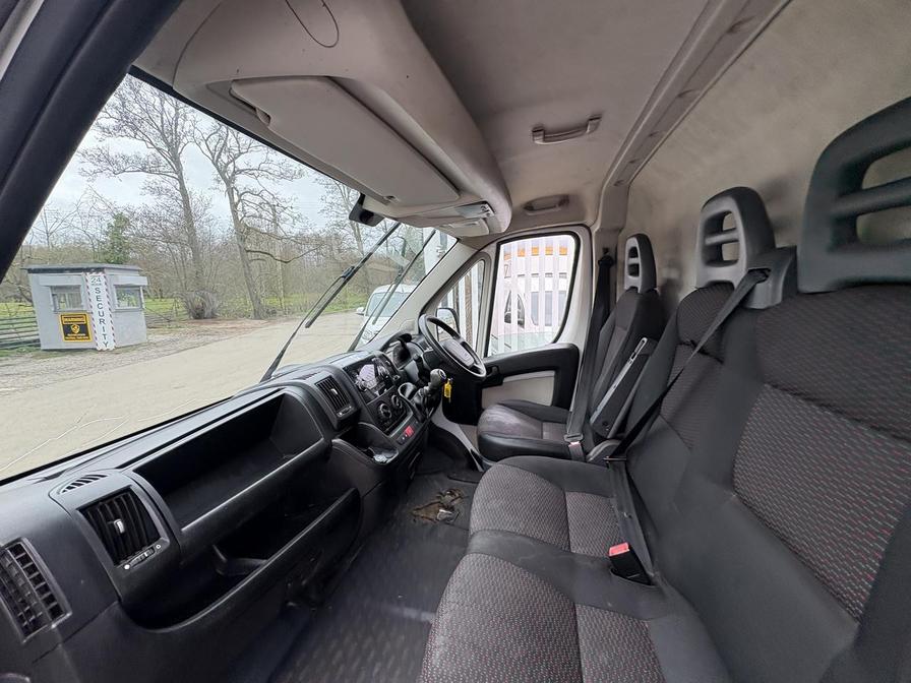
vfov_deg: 85.7
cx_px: 456
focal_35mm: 14
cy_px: 342
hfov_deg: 102.1
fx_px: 368
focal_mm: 2.22
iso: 50
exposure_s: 1/183
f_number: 2.2
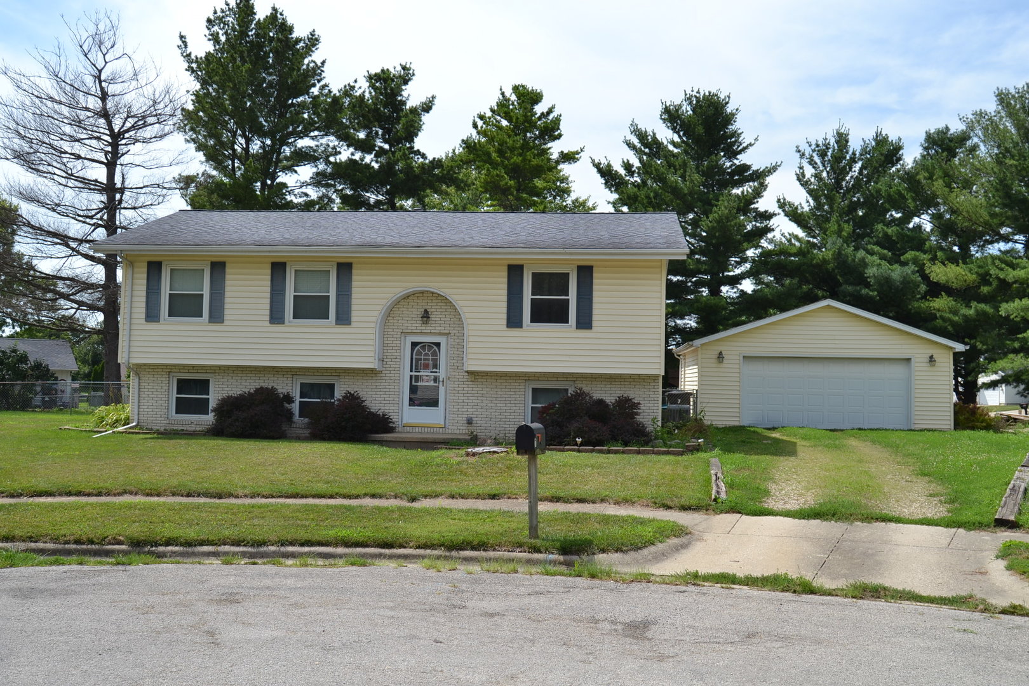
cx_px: 514
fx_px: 986
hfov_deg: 55.1
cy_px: 343
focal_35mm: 34
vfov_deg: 38.4
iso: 100
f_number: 8
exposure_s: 1/250
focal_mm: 23
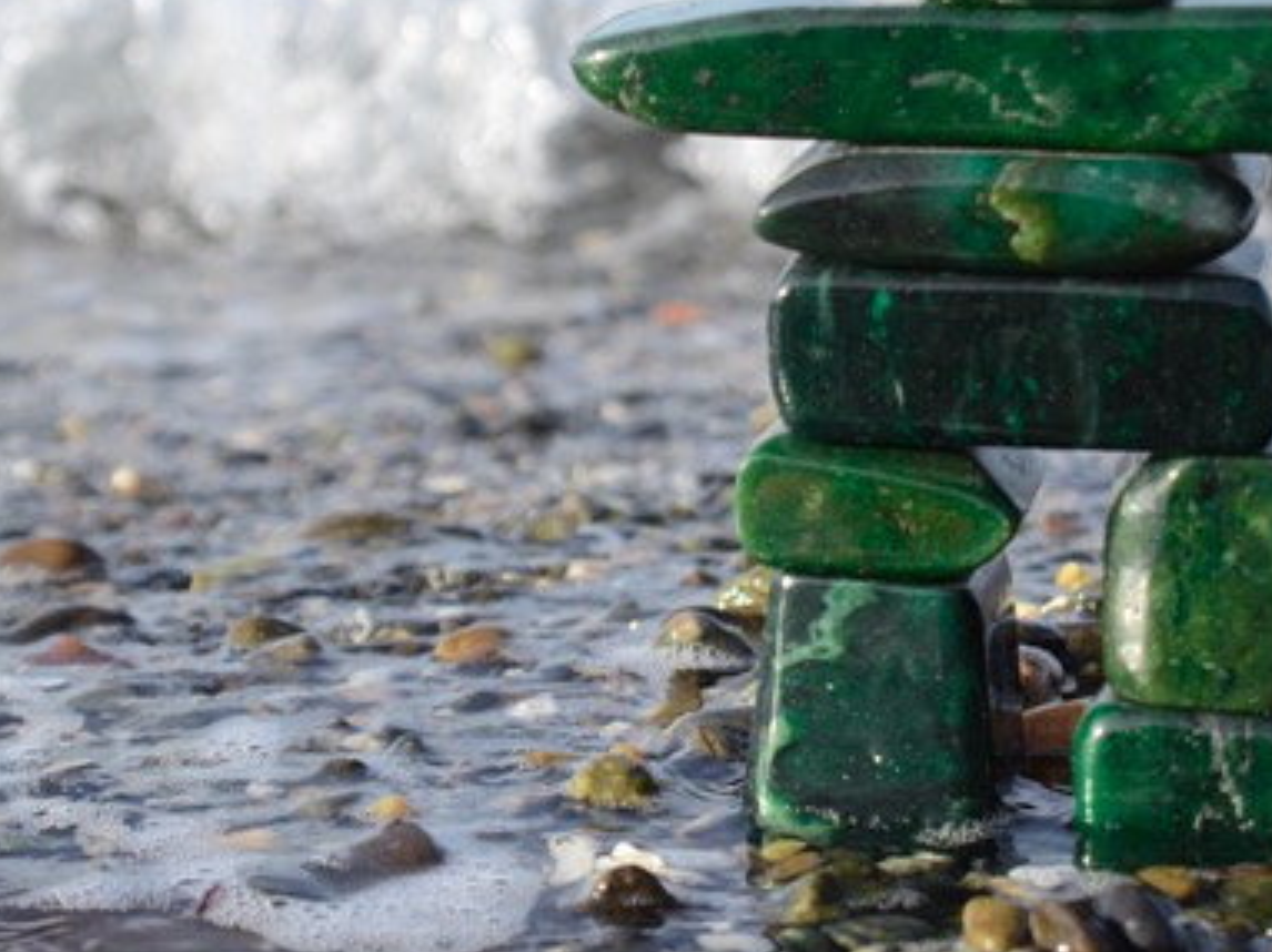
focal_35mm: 133
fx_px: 4877
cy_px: 393
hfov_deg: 14.9
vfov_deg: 11.1
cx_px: 566
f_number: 5.6
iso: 400
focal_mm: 55
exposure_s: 1/800
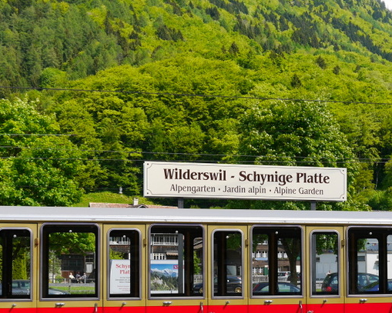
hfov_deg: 27.3
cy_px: 245
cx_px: 271
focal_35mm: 69
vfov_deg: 21.9
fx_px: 800
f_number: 7.1
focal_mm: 18
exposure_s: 1/320
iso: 160
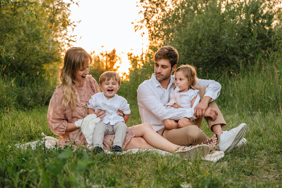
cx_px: 141
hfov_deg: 40.4
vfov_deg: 27.5
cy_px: 94
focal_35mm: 49
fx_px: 384
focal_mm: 49
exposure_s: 1/500
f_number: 4
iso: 1000
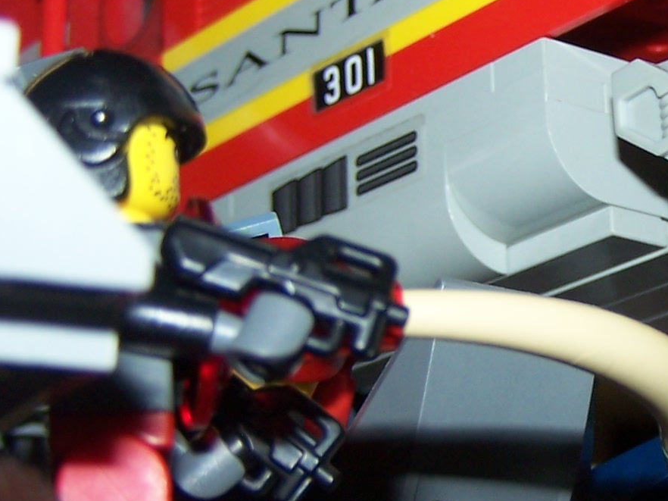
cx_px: 756
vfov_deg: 13.3
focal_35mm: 111
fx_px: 2141
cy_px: 346
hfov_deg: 17.1
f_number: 2.8
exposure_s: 1/60
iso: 80
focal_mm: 6.3
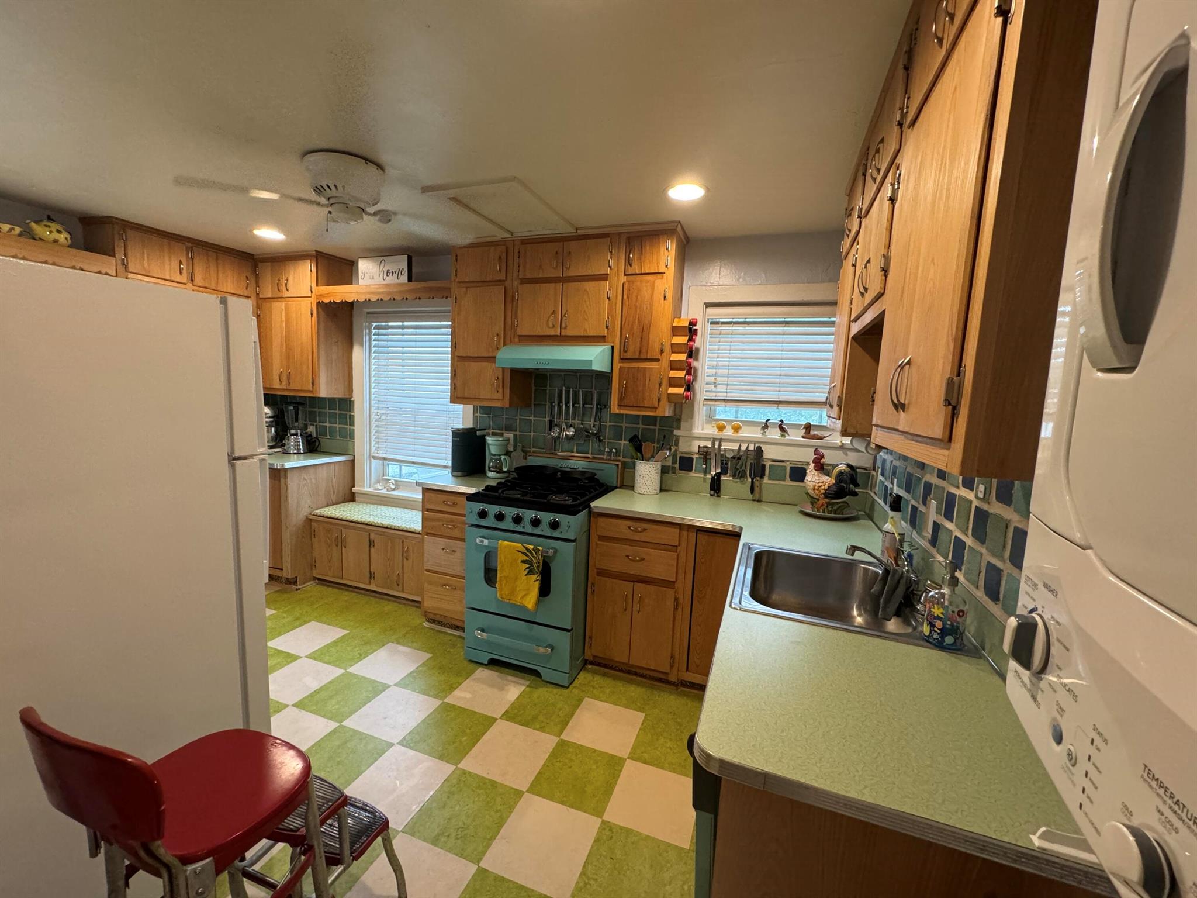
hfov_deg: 102.1
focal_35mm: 14
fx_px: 484
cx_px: 598
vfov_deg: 85.7
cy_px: 449
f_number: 2.2
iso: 400
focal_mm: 2.22
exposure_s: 1/60
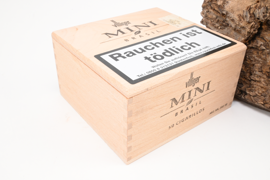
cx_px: 135
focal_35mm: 37
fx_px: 276
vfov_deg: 36.2
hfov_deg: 52.2
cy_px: 90
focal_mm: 24.5
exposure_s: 1/15
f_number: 22
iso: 640
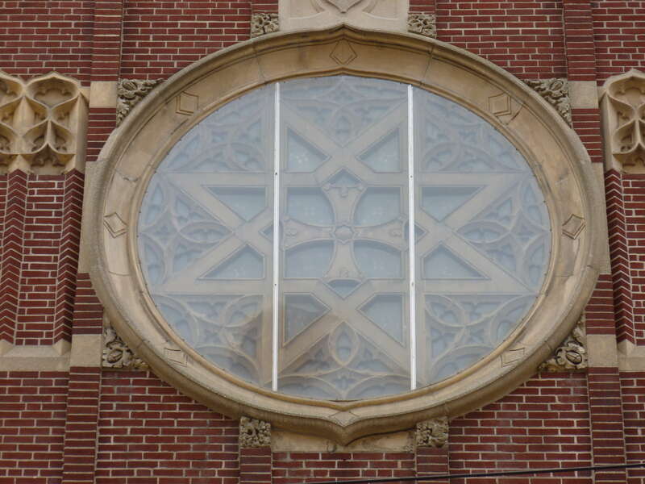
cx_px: 322
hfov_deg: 13.1
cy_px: 242
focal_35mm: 151
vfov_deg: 9.8
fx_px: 2814
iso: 125
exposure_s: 1/100
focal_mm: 26.9
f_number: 5.2
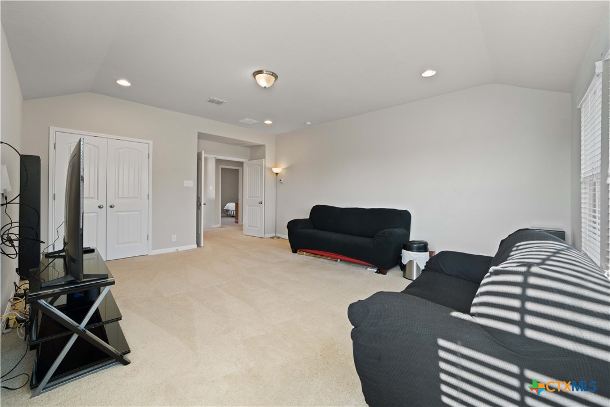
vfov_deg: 81.2
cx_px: 305
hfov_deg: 104.3
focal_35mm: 14
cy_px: 204
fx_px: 237
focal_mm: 14
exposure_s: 1.5
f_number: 8
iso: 100
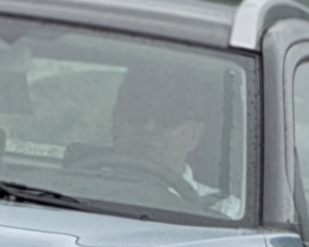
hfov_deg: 3.3
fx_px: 5310
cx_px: -111
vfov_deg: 2.7
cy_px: 327
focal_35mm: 581
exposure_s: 1/891
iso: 64
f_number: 2.8
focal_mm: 15.66
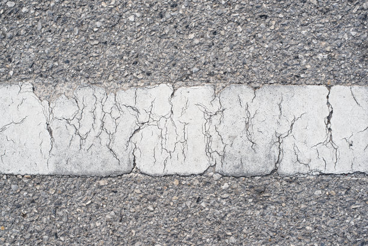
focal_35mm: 50
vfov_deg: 27.0
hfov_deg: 39.6
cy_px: 123
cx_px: 184
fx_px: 511
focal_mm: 50
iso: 100
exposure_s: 1/100
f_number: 7.1
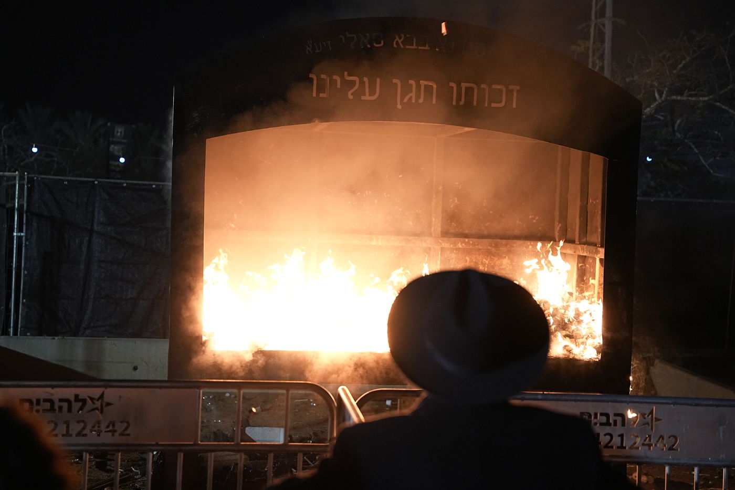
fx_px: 1174
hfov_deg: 34.8
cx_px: 368
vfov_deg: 23.6
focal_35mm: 58
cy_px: 245
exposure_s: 1/320
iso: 6400
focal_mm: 57.5
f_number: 2.8
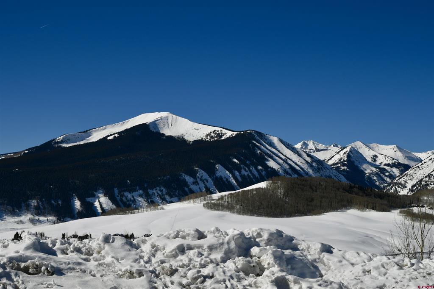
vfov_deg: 23.8
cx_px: 217
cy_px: 144
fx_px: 687
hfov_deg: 35.1
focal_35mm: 57
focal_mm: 38
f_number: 13
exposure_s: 1/640
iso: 100
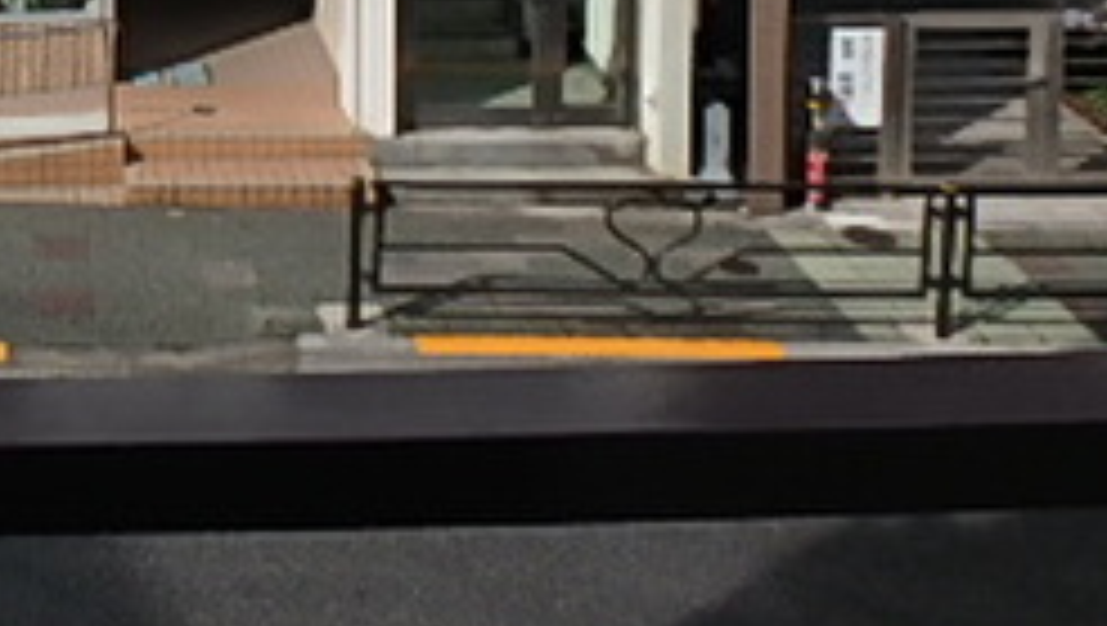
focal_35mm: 65
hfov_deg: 29.6
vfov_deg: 16.8
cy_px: -331
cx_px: -63
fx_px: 1910
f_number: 3.5
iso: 125
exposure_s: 1/800
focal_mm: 3.7
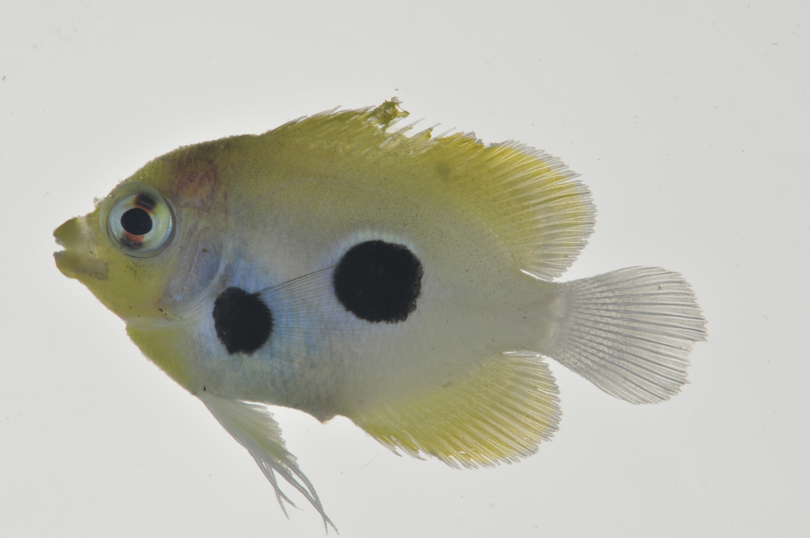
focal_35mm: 158
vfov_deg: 8.7
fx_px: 3539
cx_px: 405
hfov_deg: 13.1
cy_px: 269
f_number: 25
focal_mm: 105
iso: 200
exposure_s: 1/60
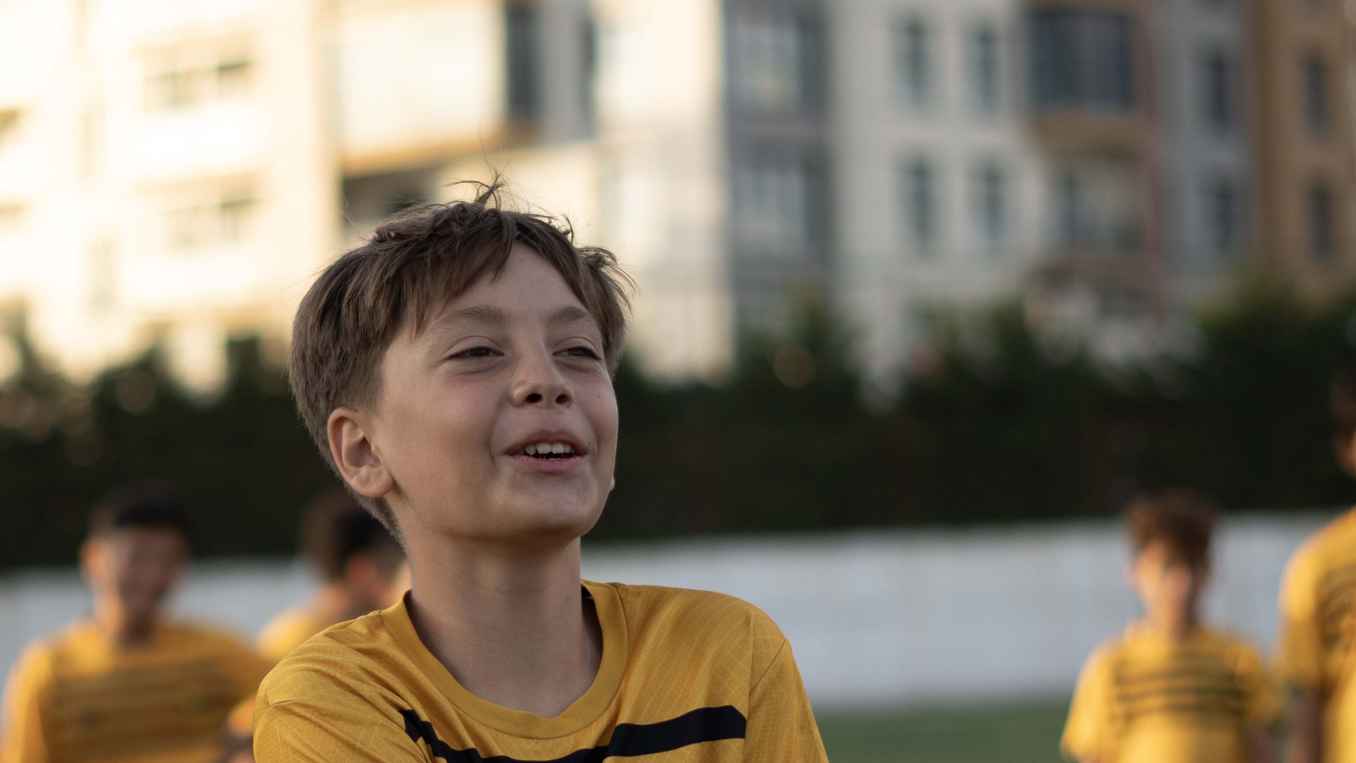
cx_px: 526
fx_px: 4423
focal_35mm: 123
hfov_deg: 17.4
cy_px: 592
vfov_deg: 9.8
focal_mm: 50
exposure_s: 1/2000
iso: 200
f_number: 1.8
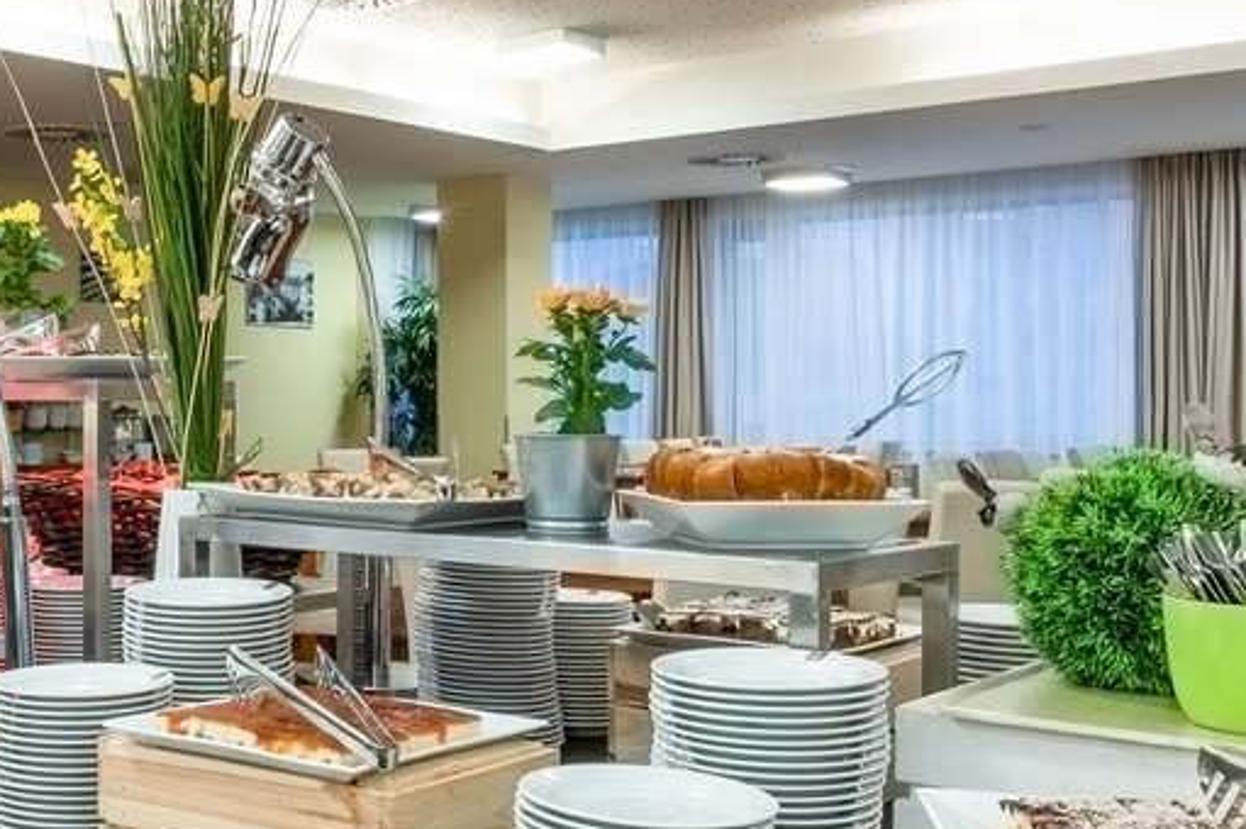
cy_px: 366
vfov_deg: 28.6
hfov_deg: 39.5
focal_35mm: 47
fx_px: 1626
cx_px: 176
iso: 100
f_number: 11
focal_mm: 10.5
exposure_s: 1/1.67
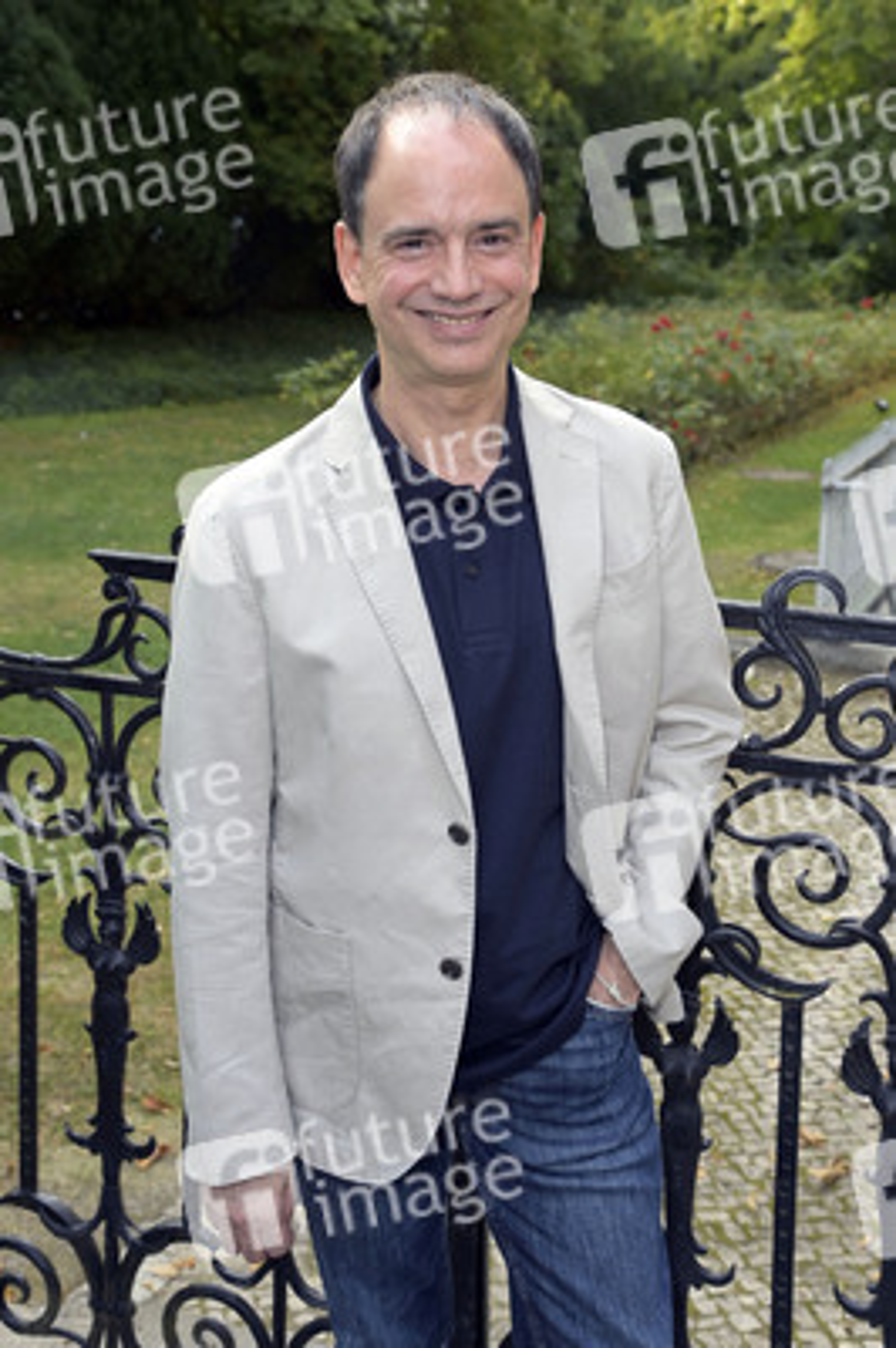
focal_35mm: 44
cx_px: 448
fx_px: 1645
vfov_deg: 44.5
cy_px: 674
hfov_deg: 30.5
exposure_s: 1/100
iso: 500
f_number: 5.6
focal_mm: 44
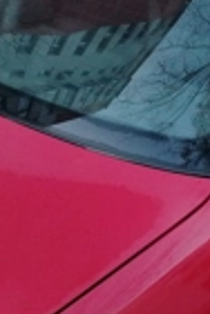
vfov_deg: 27.7
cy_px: 49
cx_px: 219
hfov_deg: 18.6
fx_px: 621
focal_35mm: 71
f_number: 1.75
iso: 1334
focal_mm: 5.25
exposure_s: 1/100
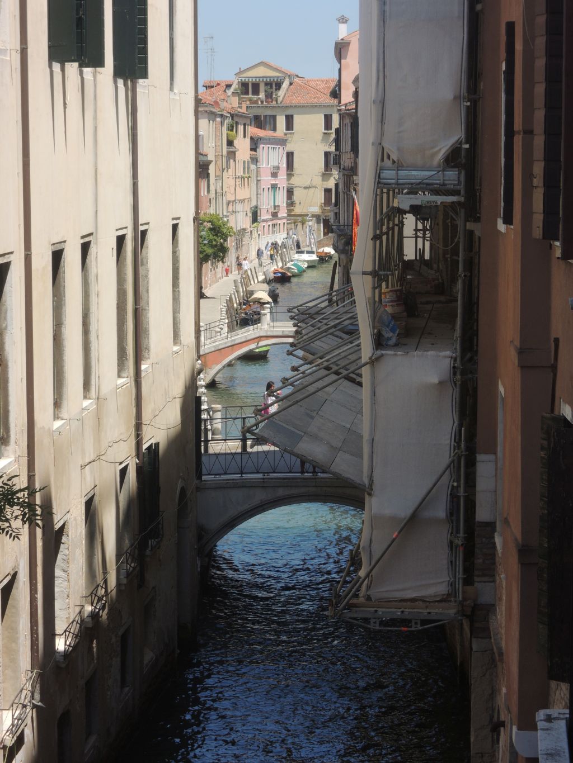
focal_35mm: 100
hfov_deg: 14.8
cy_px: 382
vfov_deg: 19.6
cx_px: 286
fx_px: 2207
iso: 100
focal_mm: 17.9
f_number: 5.5
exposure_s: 1/320
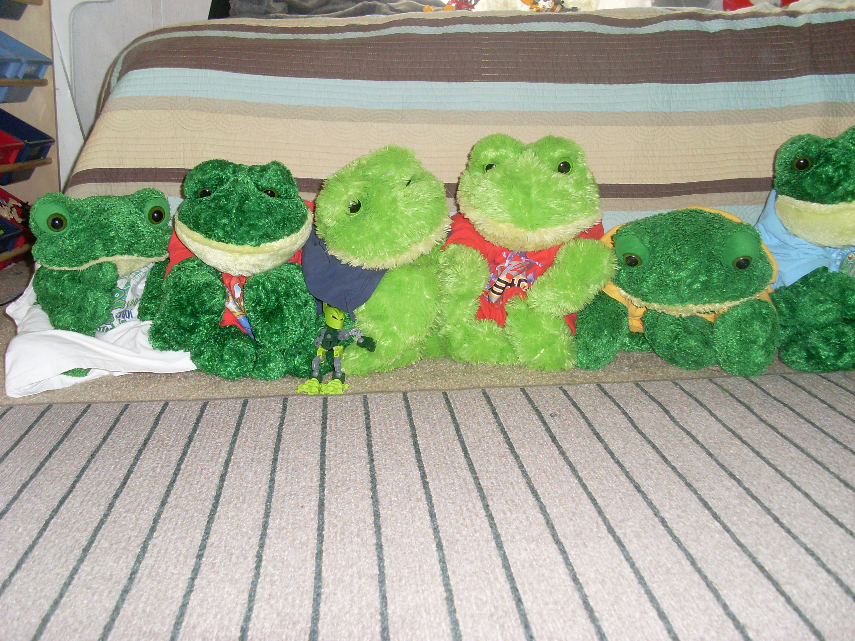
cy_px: 320
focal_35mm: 38
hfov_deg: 49.0
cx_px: 428
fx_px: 939
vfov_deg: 37.7
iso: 100
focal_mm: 6.3
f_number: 3
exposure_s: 1/45
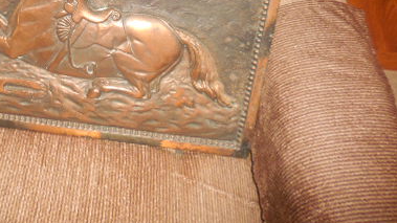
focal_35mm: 46
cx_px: 101
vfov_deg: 24.4
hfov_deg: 43.2
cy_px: -15
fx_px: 484
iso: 280
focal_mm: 4.5
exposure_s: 1/25
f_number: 3.3
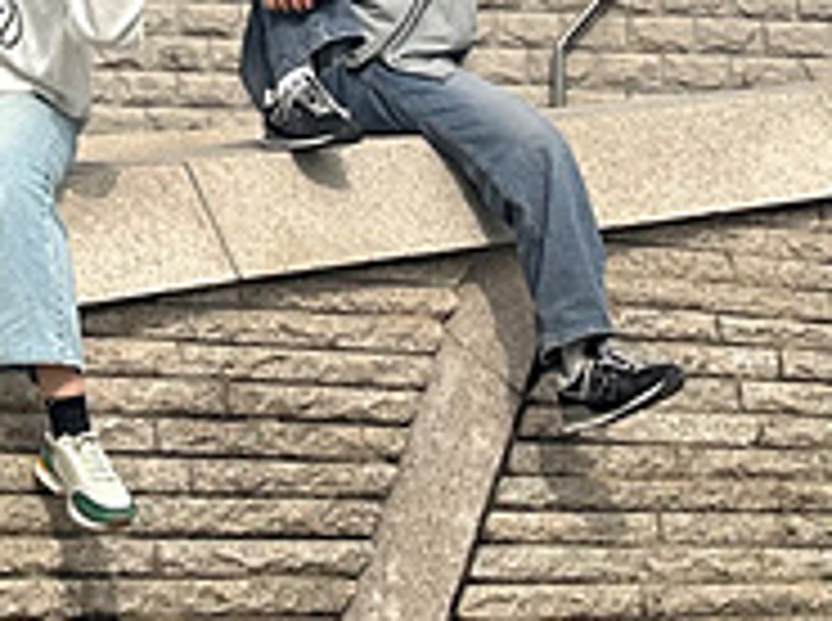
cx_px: -364
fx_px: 3118
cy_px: -279
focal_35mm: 130
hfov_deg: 14.3
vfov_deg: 11.0
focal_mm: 6.86
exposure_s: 1/7576
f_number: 1.78
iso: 80
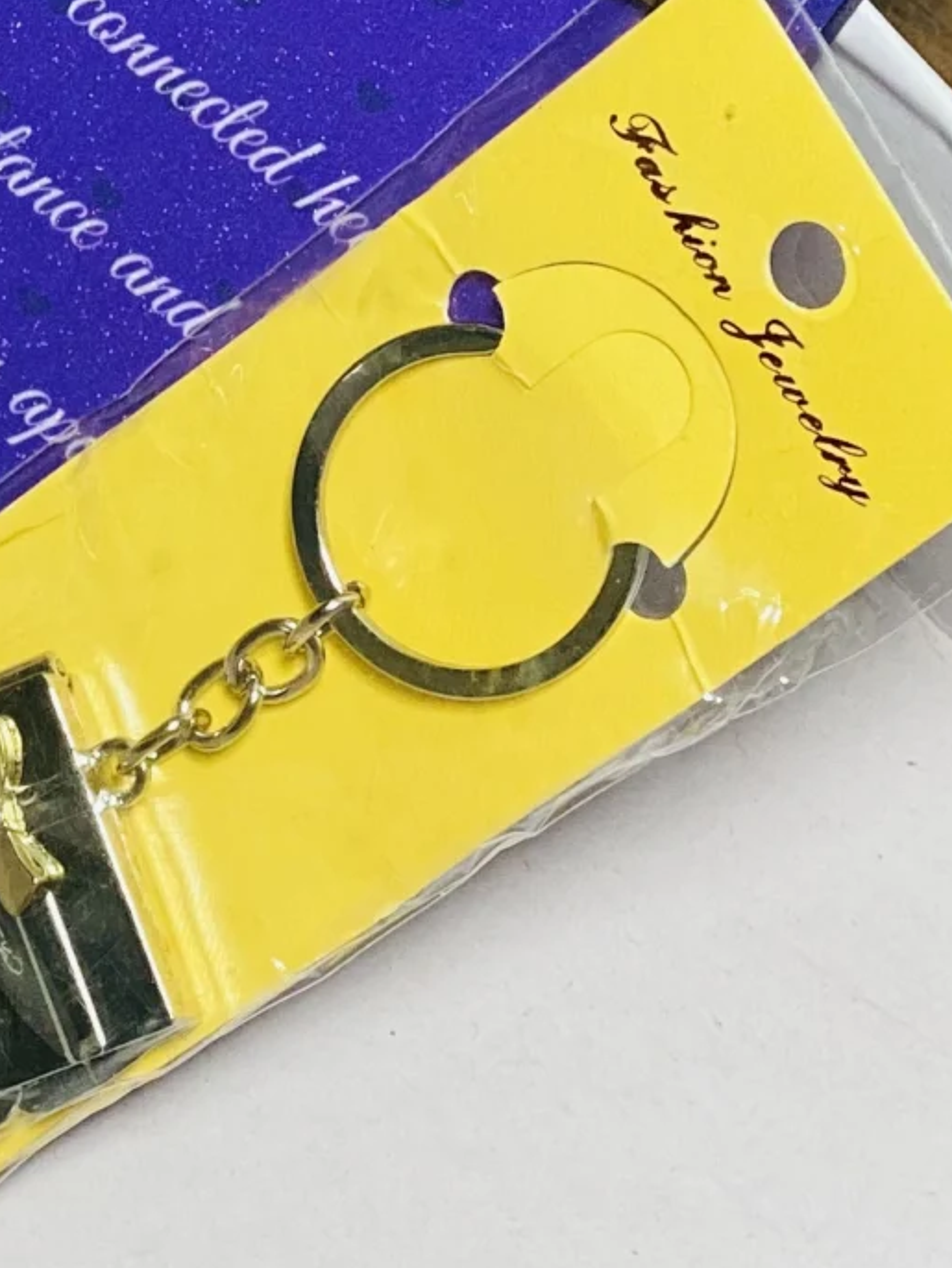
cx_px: -307
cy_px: -2
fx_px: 7109
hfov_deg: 7.6
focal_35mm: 194
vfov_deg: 10.1
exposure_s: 1/100
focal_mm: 6
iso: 50
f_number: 2
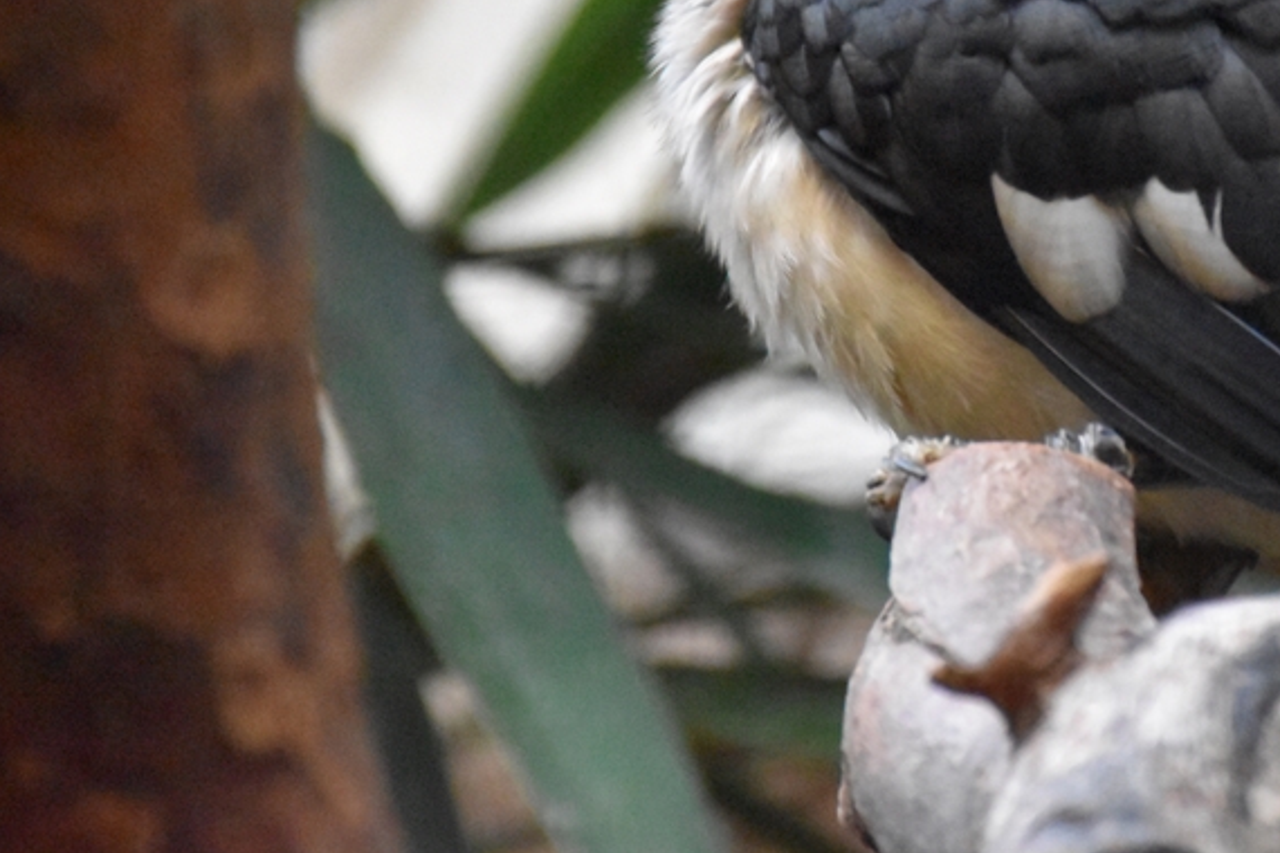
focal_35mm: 377
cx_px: 1089
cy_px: 178
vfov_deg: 3.6
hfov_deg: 5.5
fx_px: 13403
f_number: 5.6
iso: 12800
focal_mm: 140
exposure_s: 1/320
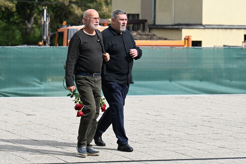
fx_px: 1230
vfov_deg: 7.6
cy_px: 82
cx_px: 123
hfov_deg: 11.4
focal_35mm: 180
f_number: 5
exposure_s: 1/13000
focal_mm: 120
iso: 2000
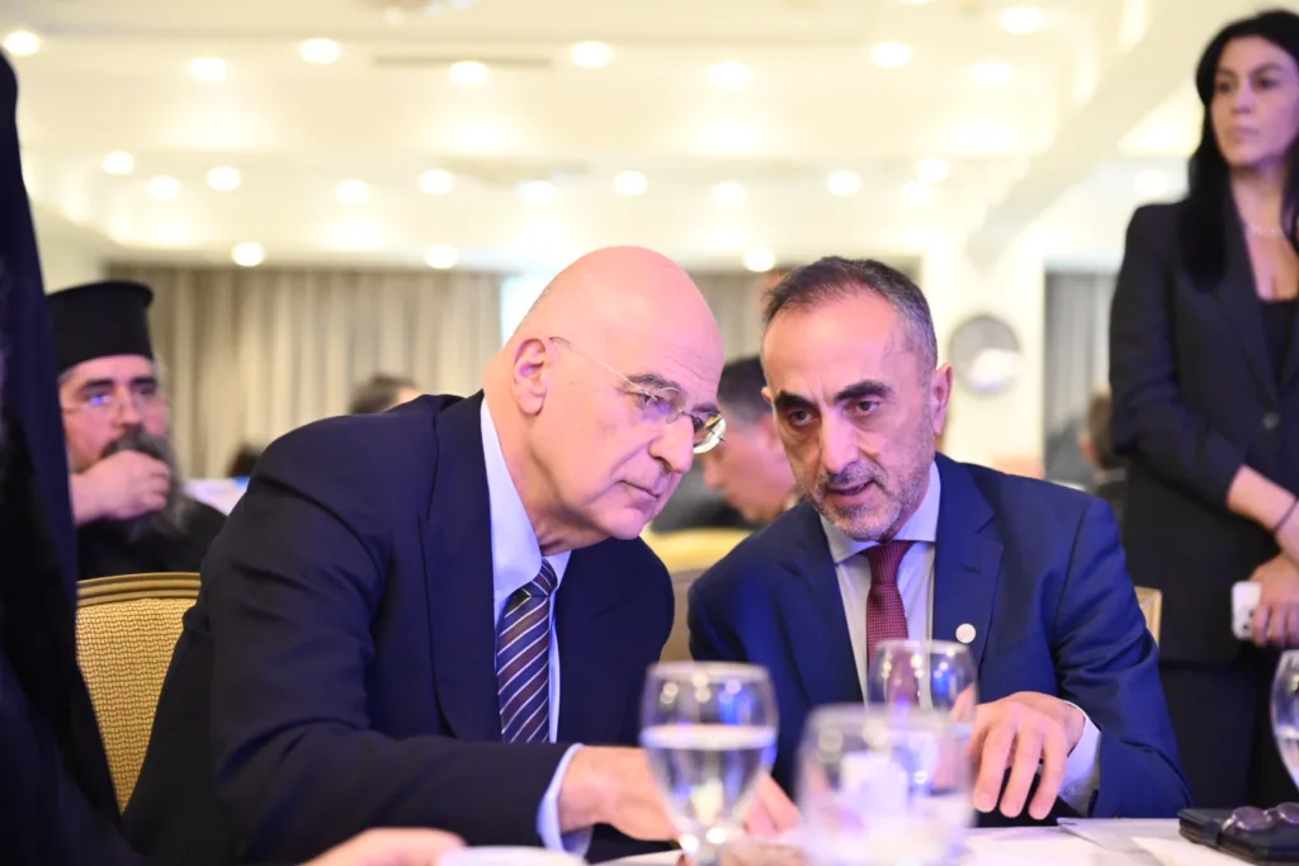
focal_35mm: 70
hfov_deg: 28.8
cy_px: 433
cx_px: 650
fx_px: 2526
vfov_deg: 19.5
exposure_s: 1/100
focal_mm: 70
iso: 3200
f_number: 2.8
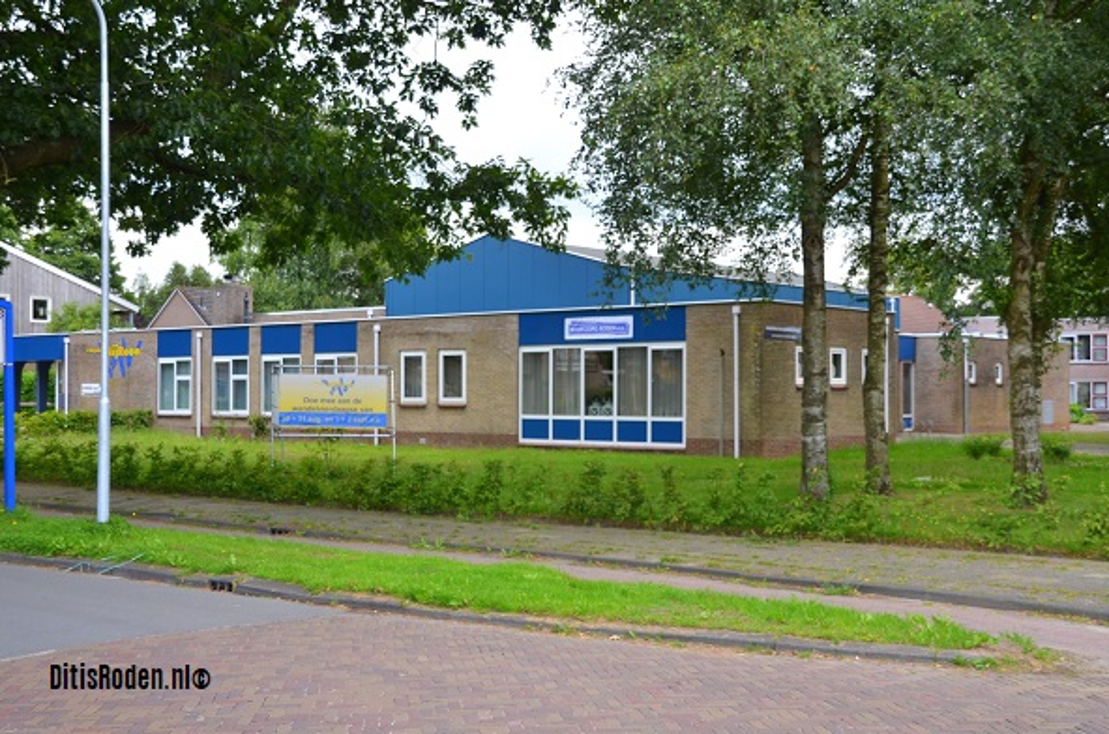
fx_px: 1429
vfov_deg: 28.8
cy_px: 367
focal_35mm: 46
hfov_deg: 42.4
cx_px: 554
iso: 200
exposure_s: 1/160
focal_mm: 31
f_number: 6.3
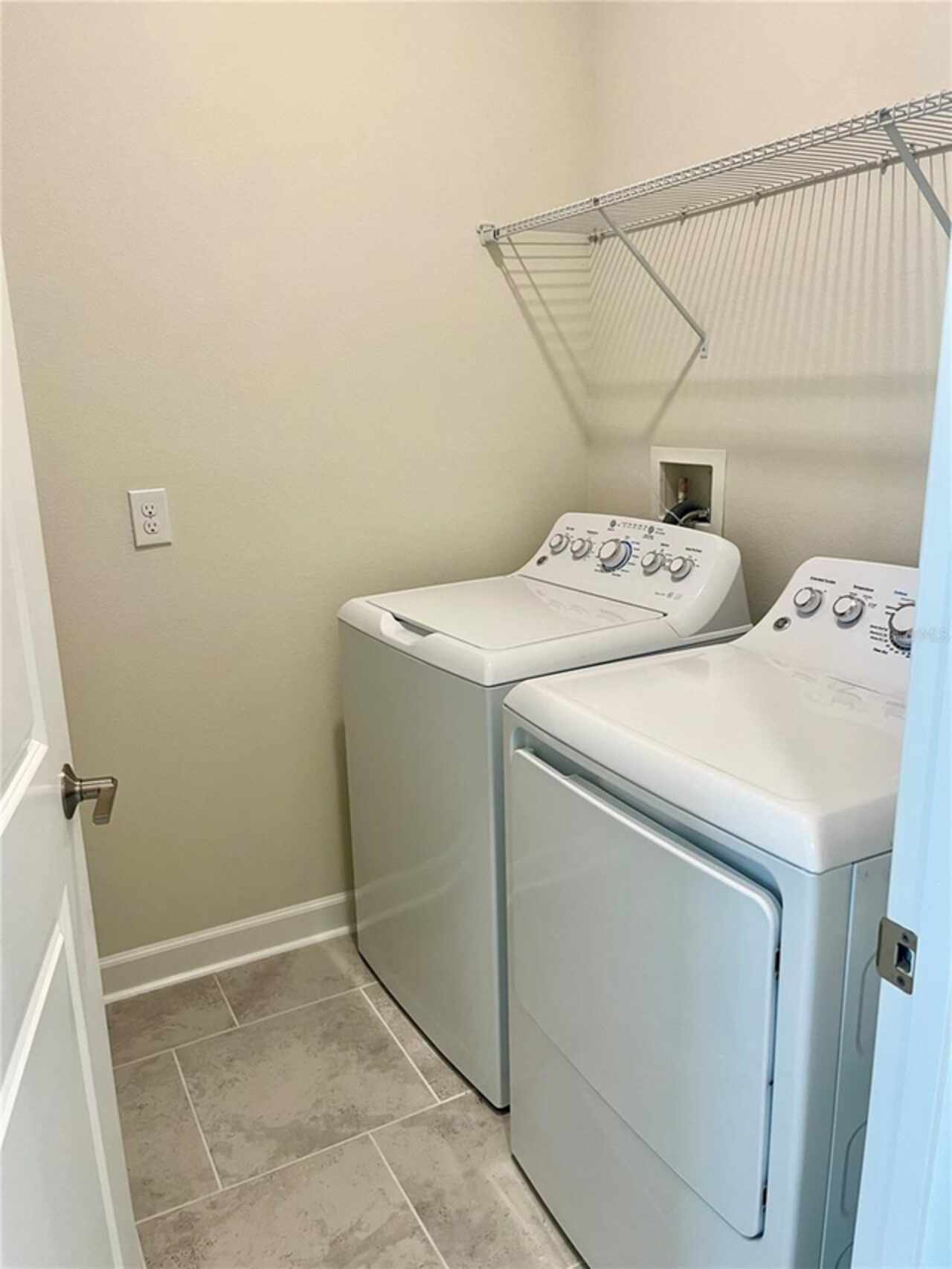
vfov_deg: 67.3
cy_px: 634
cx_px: 476
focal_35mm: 26
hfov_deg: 53.1
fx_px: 953
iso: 80
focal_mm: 5.1
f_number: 1.6
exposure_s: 1/60
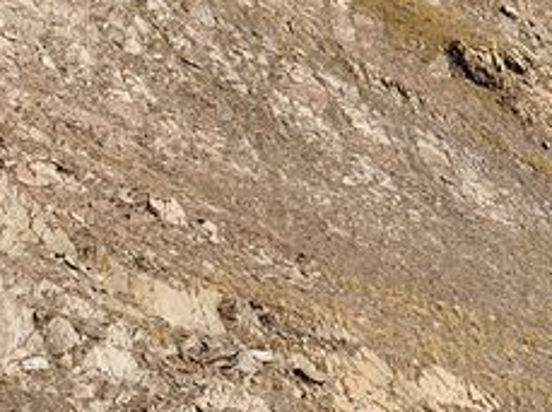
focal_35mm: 91
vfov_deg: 15.1
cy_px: -181
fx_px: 1449
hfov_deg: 19.3
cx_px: 786
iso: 50
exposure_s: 1/1294
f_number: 2.4
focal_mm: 4.3
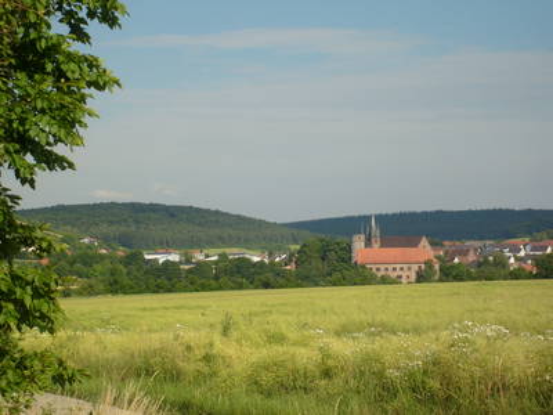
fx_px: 1693
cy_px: 208
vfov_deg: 14.0
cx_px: 276
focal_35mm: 106
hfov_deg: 18.5
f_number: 12.4
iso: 80
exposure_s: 1/125
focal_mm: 17.4
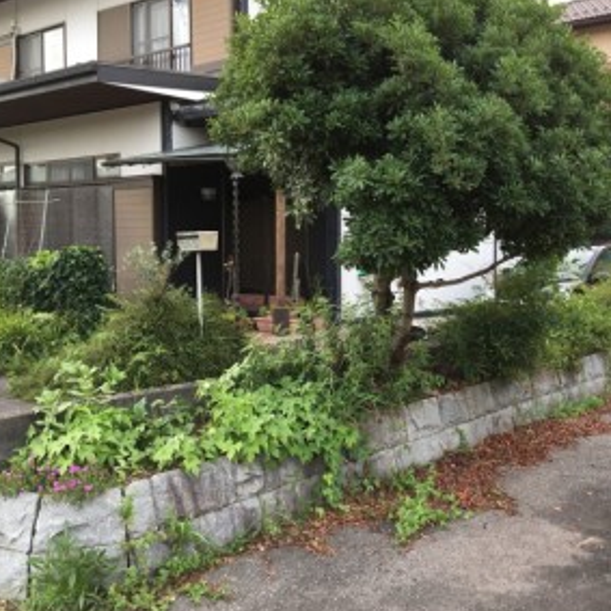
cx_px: 423
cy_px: 293
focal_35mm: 39
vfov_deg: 42.8
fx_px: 779
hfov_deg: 42.1
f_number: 2.2
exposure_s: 1/40
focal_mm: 4.15
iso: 25
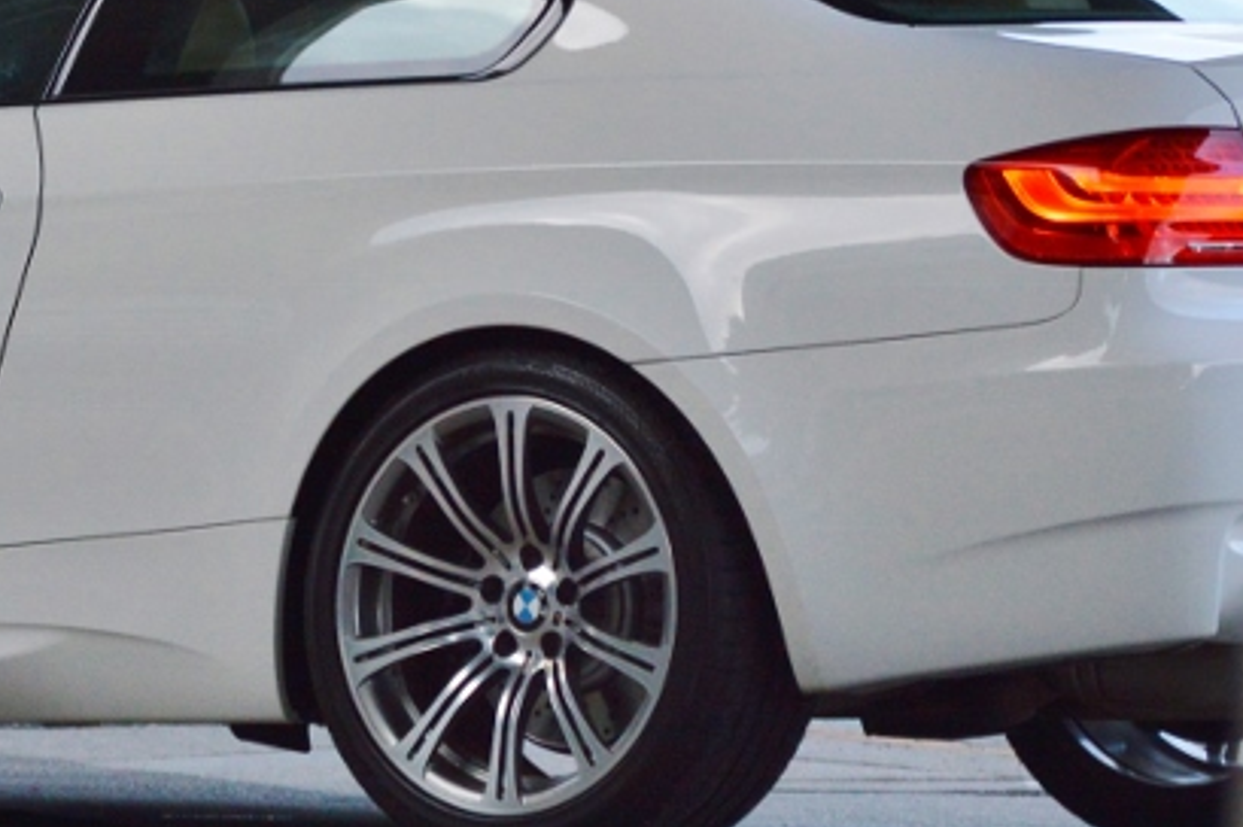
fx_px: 14904
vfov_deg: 3.2
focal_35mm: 432
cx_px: 134
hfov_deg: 4.8
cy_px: -20
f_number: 4.2
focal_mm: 92
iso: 400
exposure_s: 1/250
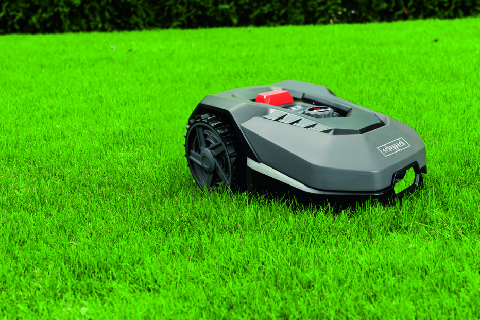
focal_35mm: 85
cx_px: 295
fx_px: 1133
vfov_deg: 16.1
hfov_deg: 23.9
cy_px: 125
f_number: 4
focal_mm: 44
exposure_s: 1/125
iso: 100
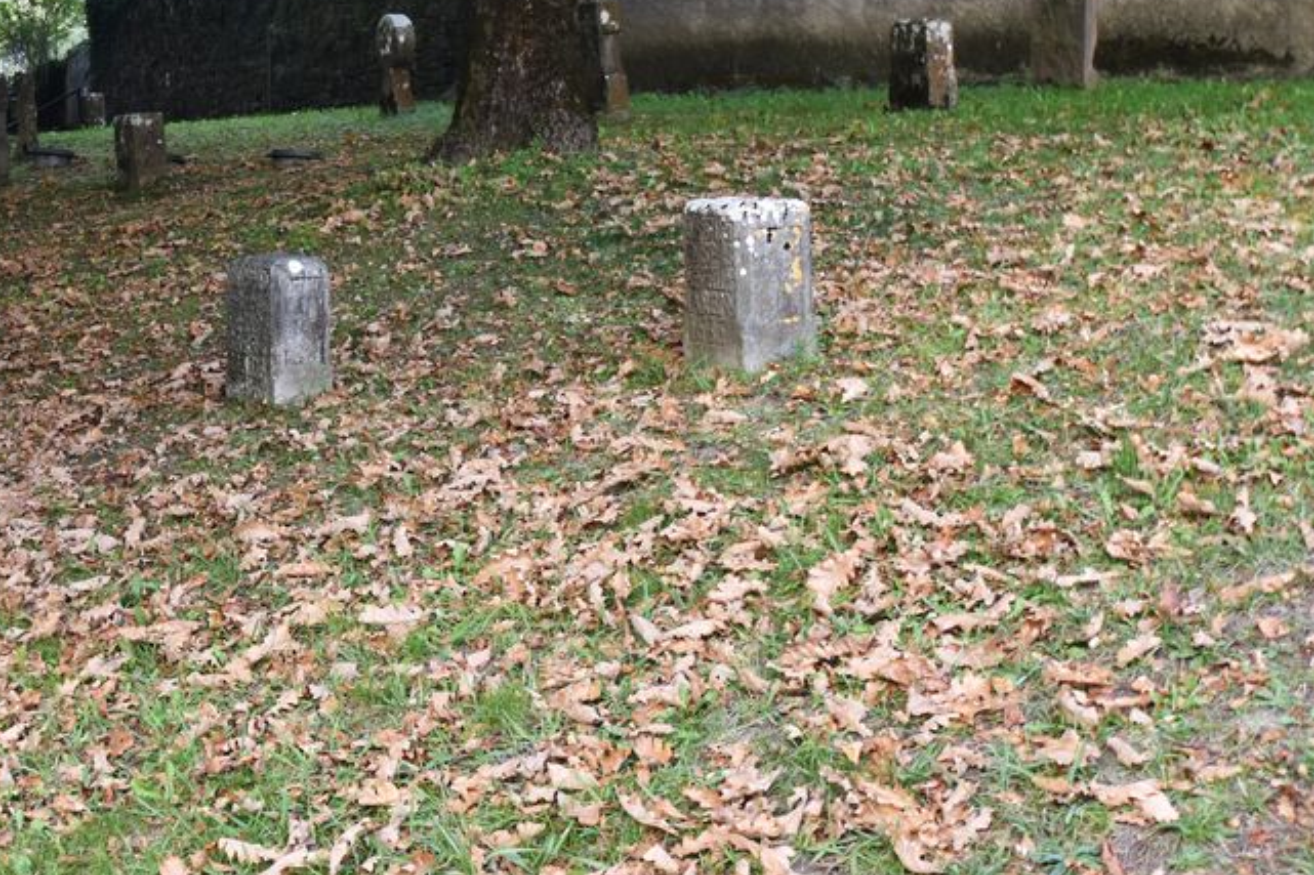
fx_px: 2153
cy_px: 195
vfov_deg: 22.7
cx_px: 264
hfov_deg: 33.0
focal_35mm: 59
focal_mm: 24
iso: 400
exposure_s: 1/100
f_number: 5
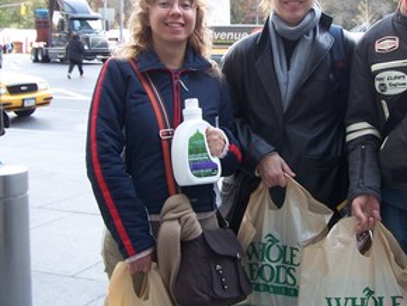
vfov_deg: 24.7
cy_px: 95
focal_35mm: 59
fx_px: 694
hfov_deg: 32.5
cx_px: 260
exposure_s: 1/80
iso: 80
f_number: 2.8
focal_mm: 6.3
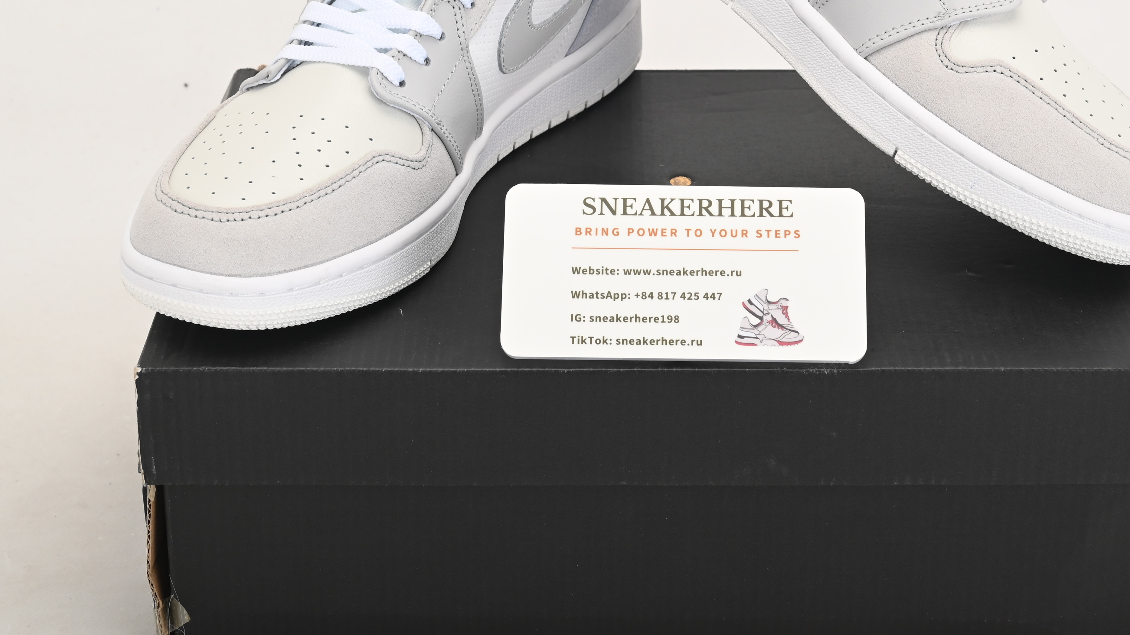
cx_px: 652
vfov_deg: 14.8
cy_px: 124
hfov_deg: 26.2
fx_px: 2427
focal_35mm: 81
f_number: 11
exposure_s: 1/200
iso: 100
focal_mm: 48
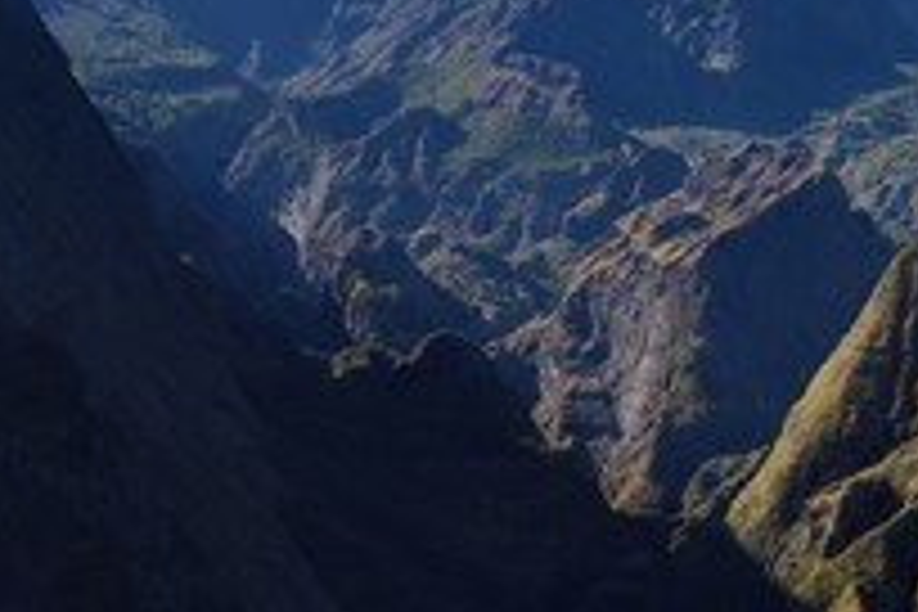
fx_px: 2626
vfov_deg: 13.2
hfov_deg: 19.5
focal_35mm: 103
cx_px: 832
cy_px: 90
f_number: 14
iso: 200
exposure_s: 1/250
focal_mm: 50
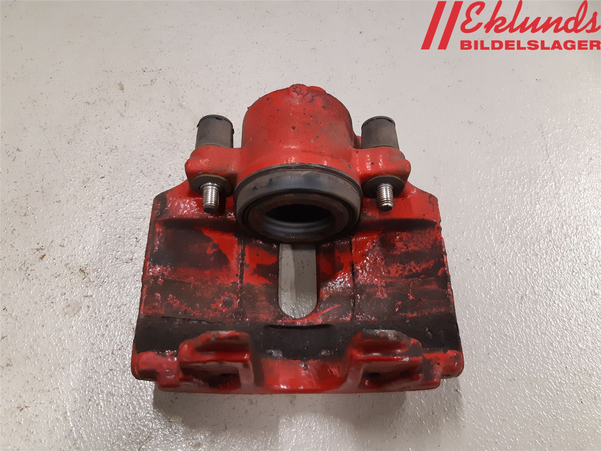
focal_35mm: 26
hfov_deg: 67.3
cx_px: 300
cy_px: 226
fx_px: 451
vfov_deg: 53.1
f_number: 1.7
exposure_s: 1/50
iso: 160
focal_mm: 3.93
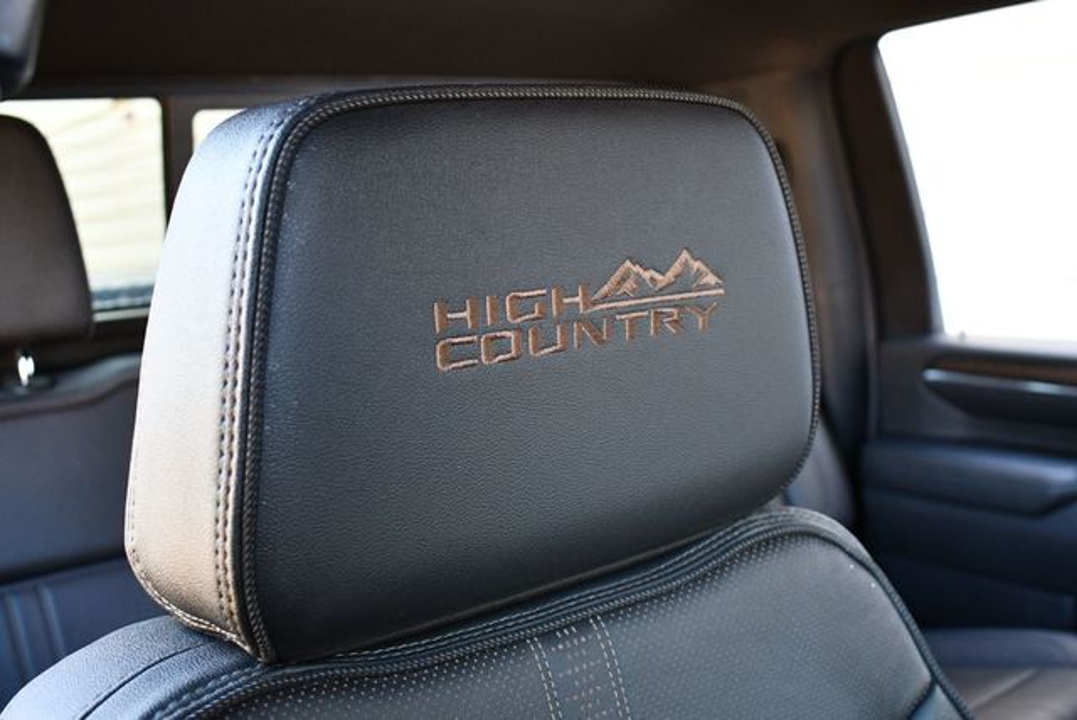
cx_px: 538
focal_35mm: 42
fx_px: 1258
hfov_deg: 46.4
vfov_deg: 32.0
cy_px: 360
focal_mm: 21
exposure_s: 1/125
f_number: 3.8
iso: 1100
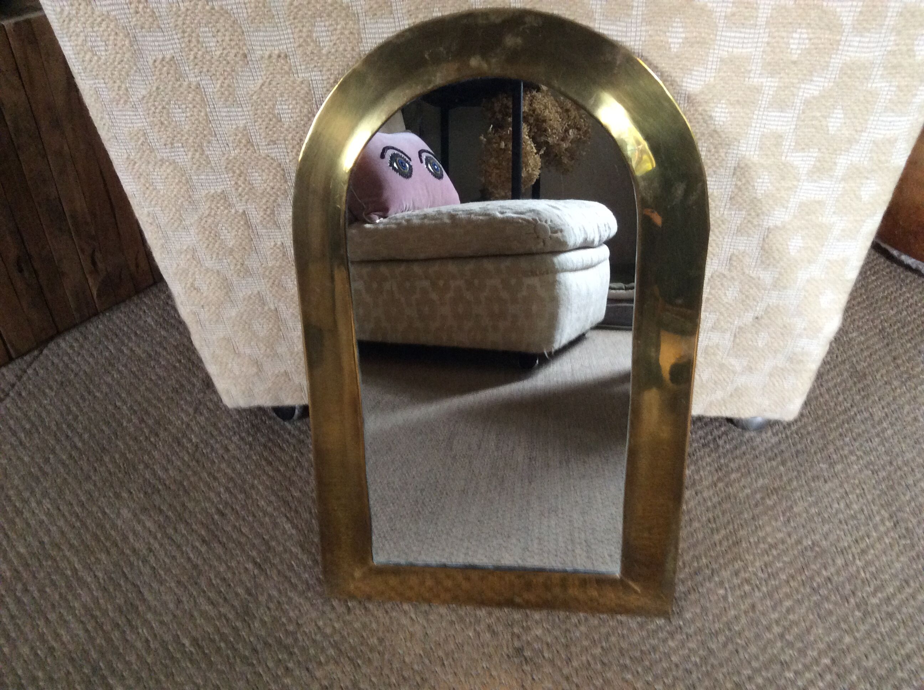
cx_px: 462
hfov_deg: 56.9
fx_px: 853
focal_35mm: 32
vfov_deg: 44.1
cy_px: 345
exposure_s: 1/25
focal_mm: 3.3
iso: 160
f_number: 2.4
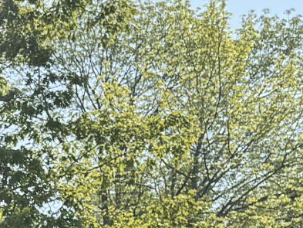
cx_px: -686
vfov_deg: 7.6
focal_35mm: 183
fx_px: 1602
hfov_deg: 8.5
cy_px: 522
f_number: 1.78
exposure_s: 1/2959
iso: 80
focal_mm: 6.76
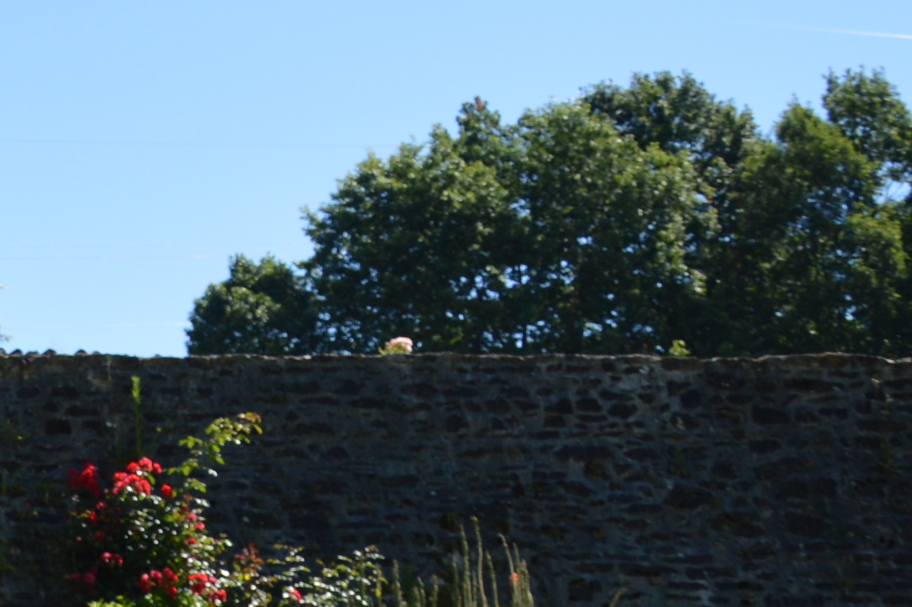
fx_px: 3189
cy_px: -191
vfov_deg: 10.6
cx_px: -721
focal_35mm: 126
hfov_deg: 14.4
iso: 200
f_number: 5.6
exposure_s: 1/800
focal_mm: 21
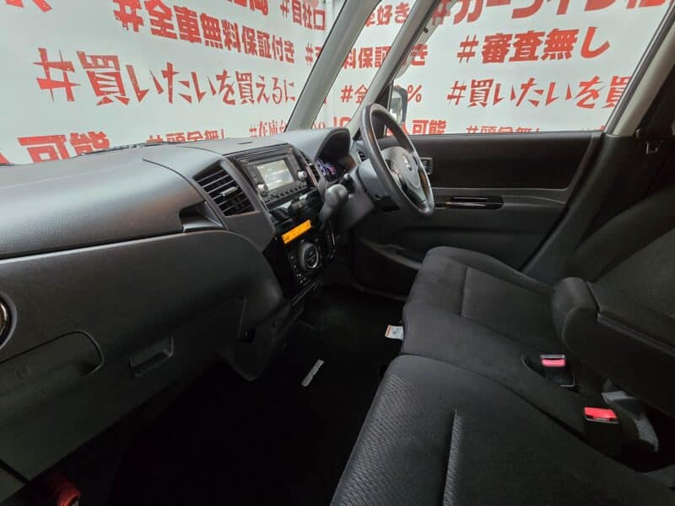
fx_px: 253
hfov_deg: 106.2
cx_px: 338
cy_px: 253
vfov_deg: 89.9
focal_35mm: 13
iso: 800
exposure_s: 1/50
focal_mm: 2.2
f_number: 2.2
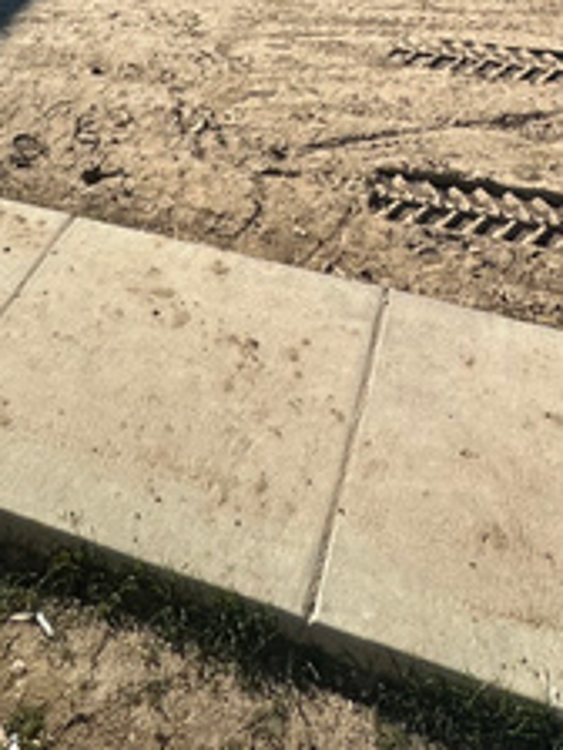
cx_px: 184
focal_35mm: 48
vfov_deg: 24.3
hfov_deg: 30.0
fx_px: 1041
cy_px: -512
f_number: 2.2
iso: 40
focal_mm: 2.22
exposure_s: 1/1795
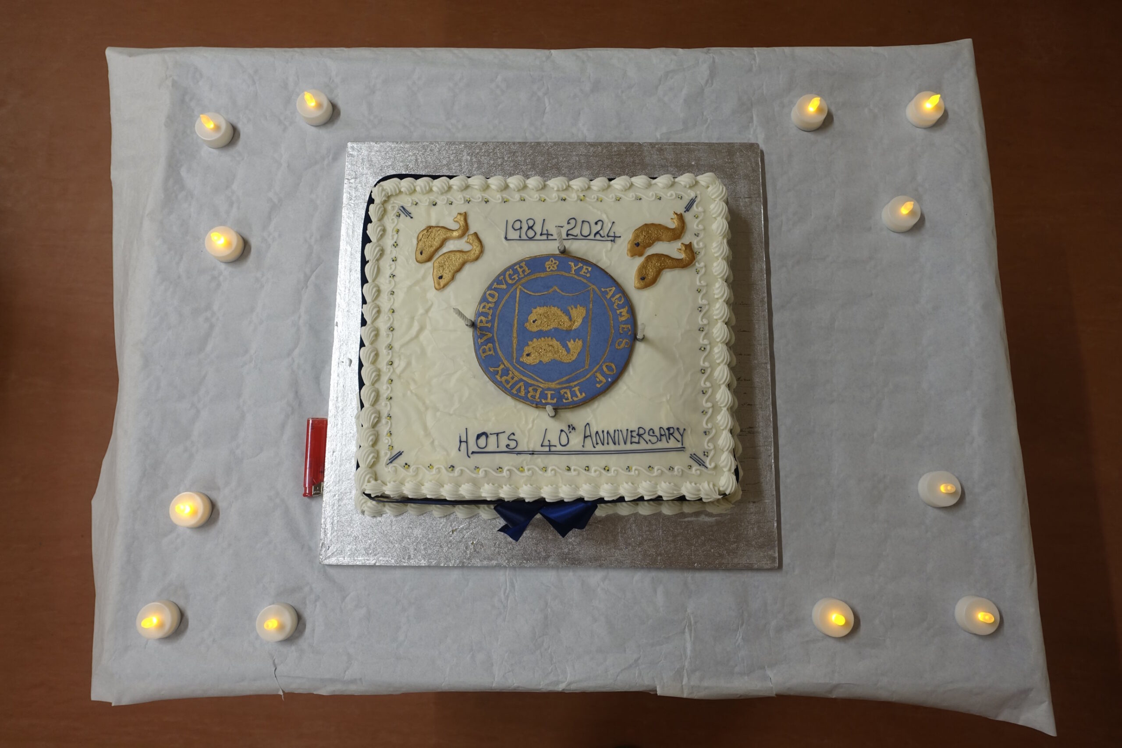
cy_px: 374
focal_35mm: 24
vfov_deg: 53.1
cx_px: 561
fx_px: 748
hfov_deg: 73.7
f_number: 1.8
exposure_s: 1/20
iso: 80
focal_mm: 8.8
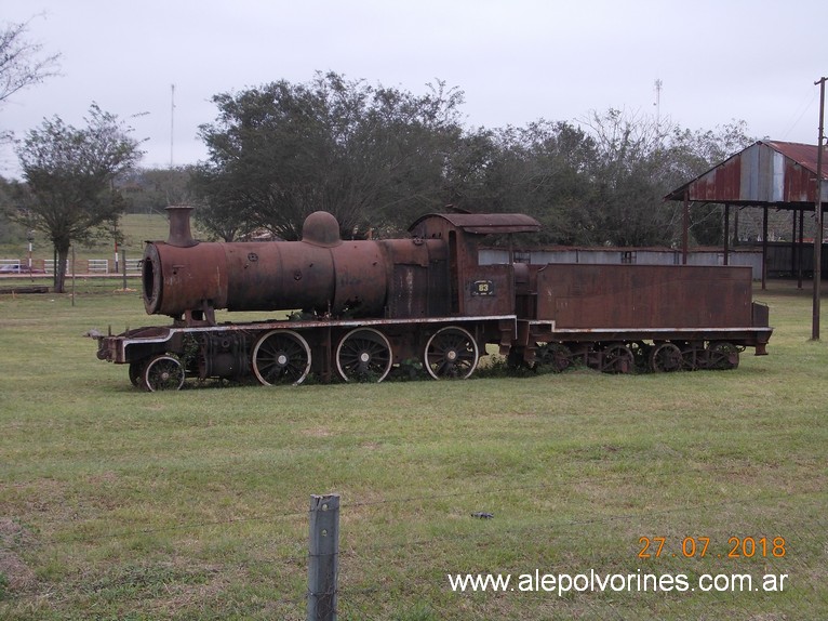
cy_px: 310
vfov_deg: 24.4
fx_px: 1435
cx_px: 414
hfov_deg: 32.2
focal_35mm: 60
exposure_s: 1/250
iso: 80
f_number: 4
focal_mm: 8.5
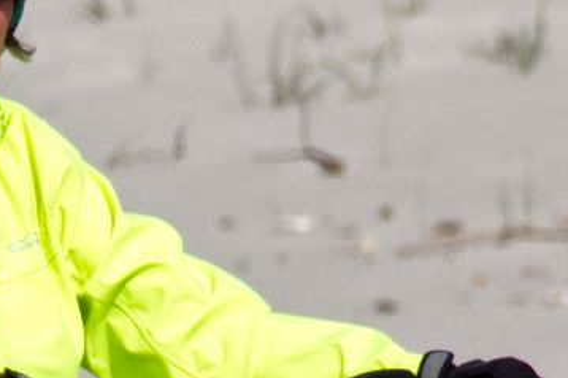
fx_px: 47604
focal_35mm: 3020
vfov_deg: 0.5
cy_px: 710
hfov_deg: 0.7
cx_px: 62
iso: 400
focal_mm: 300
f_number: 11
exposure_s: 1/800
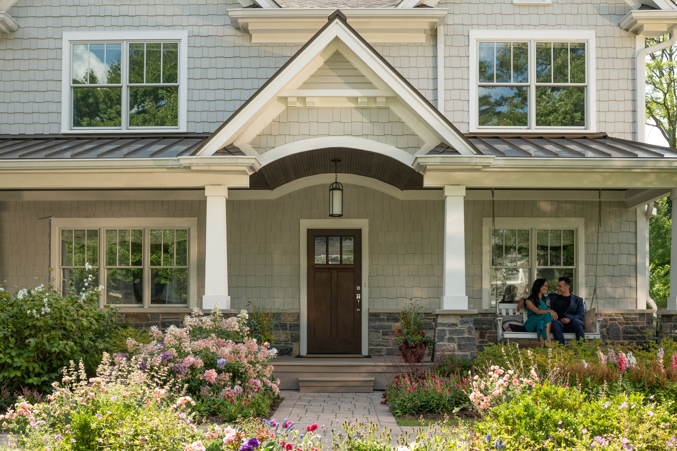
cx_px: 338
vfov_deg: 29.9
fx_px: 846
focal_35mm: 45
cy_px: 226
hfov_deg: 43.6
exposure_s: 1/100
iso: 125
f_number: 8
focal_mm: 45
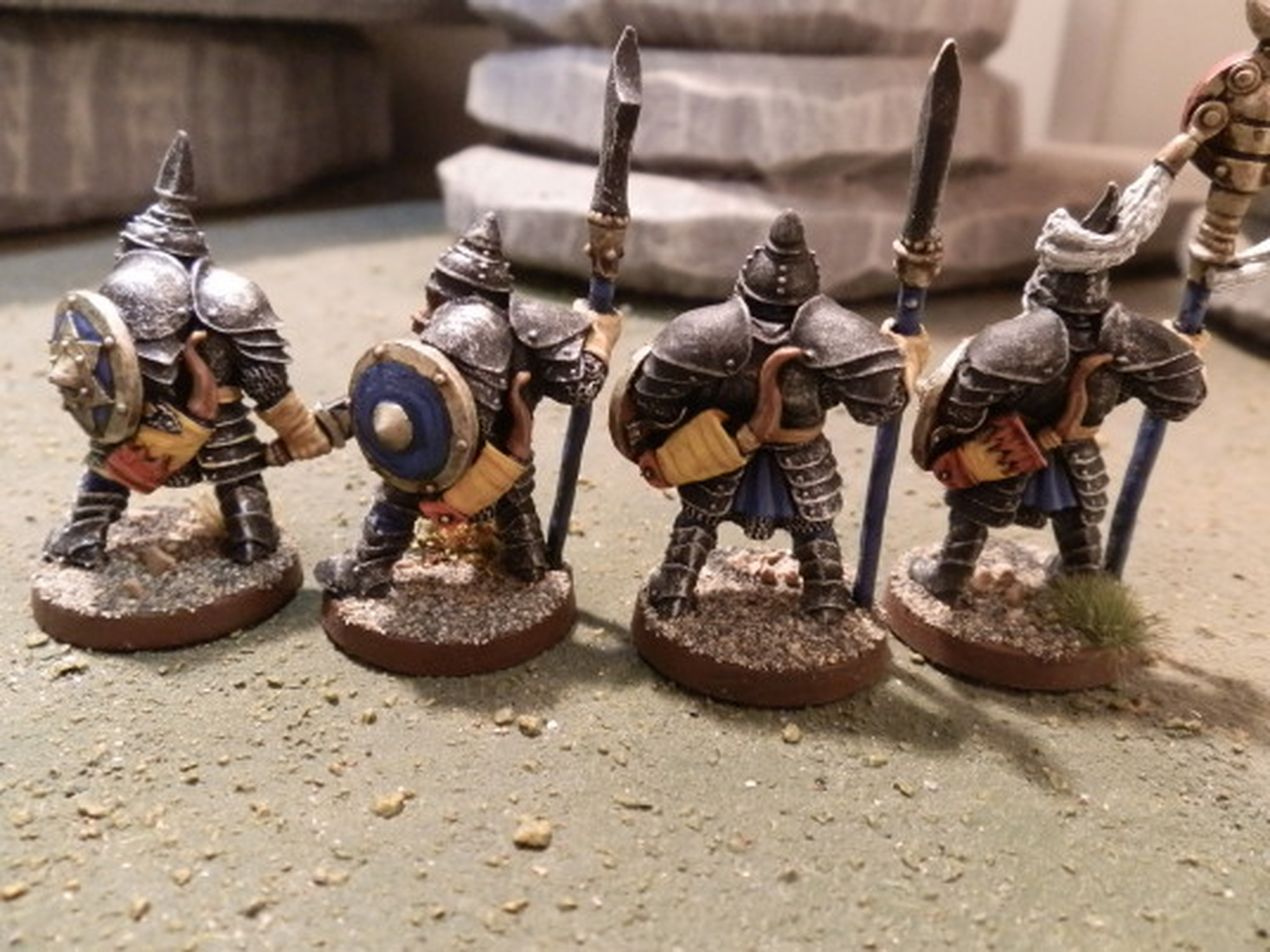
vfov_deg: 49.7
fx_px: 1027
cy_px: 476
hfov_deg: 63.4
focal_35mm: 28
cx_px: 635
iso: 400
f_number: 3.1
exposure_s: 1/40
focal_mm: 5
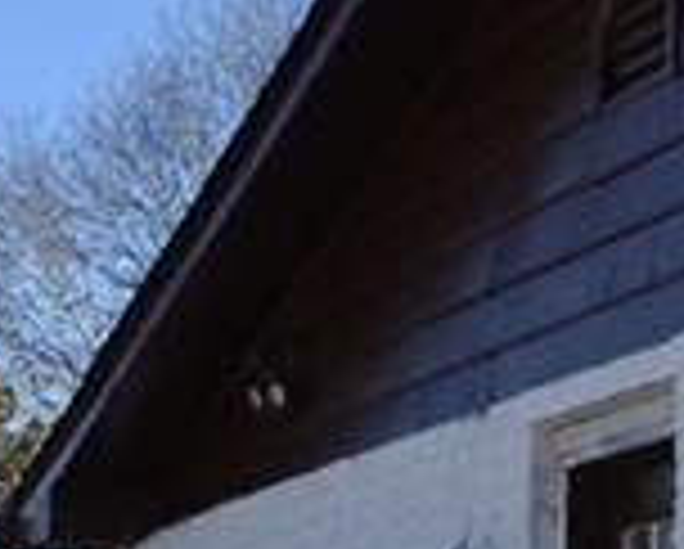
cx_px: -500
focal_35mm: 189
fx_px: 3831
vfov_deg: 7.7
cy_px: 1206
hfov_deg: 9.7
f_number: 8
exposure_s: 1/200
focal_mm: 20
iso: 100
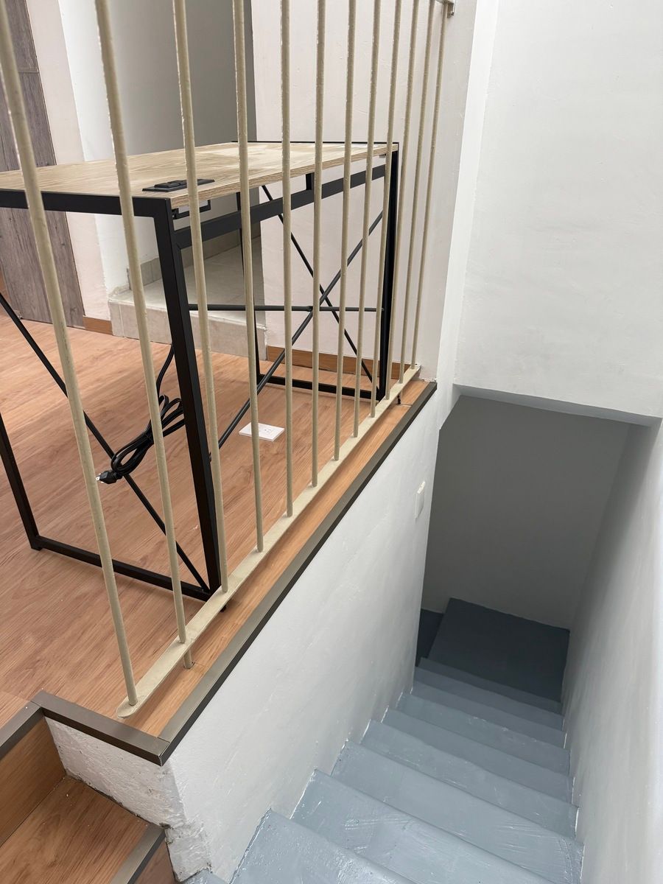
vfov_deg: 71.6
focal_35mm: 24
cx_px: 332
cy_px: 442
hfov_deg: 56.8
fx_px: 613
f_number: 1.78
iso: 160
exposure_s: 1/121
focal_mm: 6.76
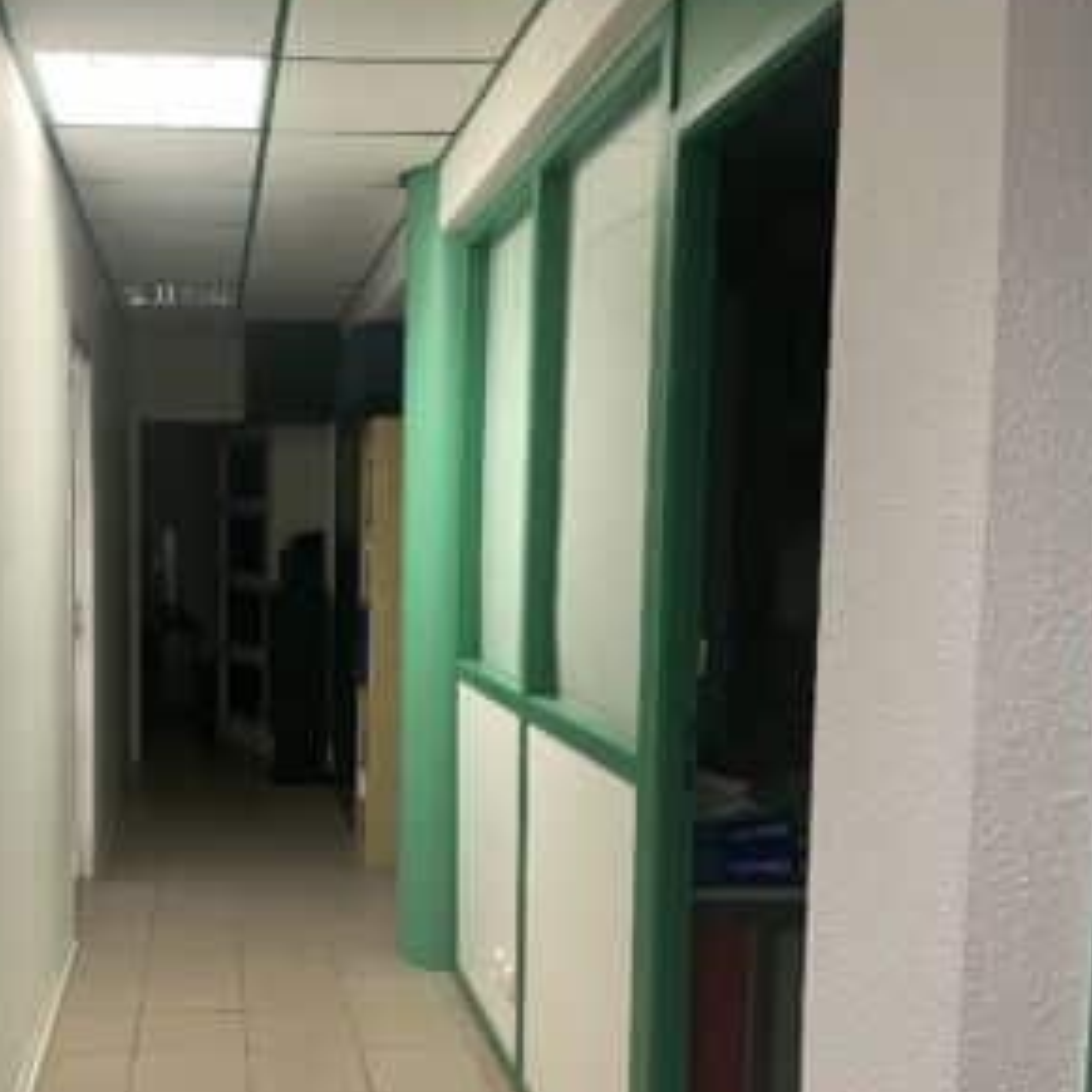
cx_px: 275
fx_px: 1356
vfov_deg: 43.7
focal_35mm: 38
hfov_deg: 42.5
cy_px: 625
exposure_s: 1/50
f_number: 1.6
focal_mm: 5.1
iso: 80
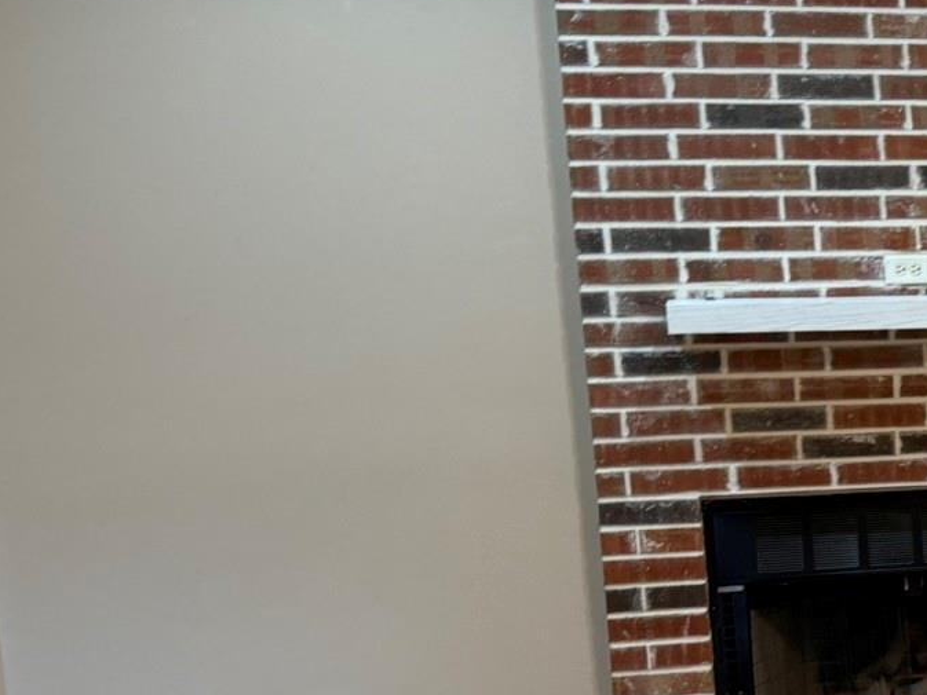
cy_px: 574
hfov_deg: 23.0
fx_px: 1955
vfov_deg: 19.9
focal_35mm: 73
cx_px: 1275
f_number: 1.78
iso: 200
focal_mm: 6.76
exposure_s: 1/60
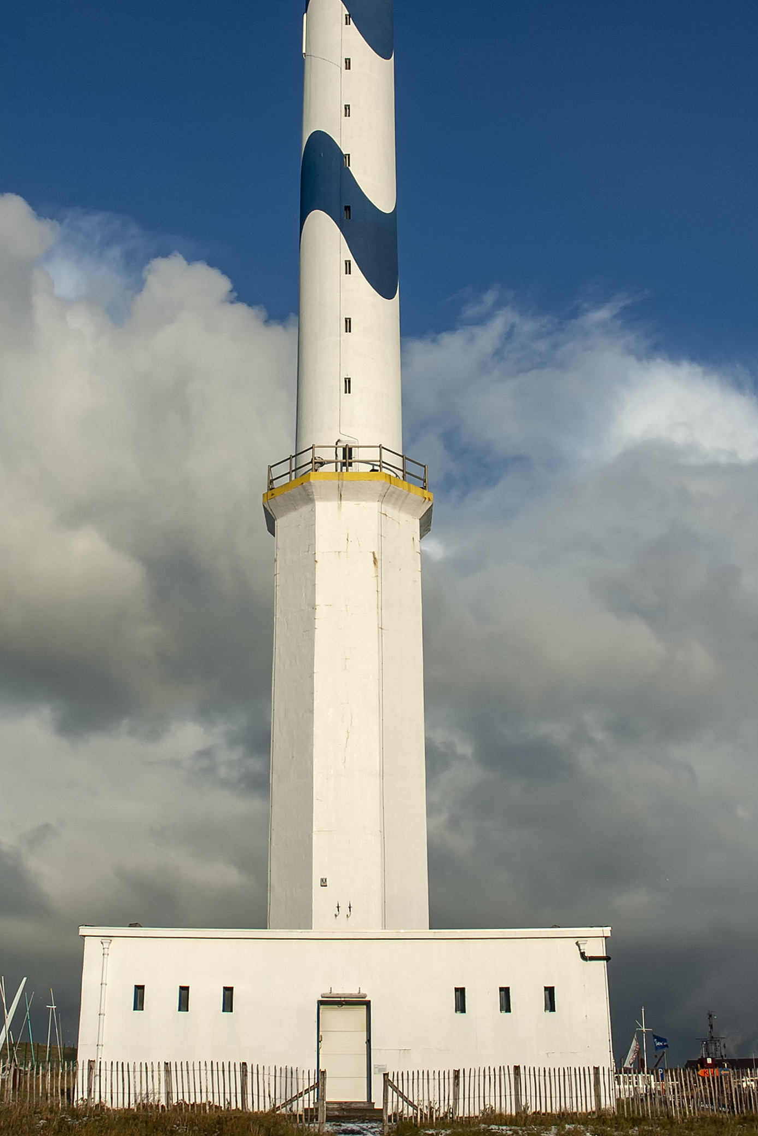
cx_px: 372
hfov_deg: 34.2
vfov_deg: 49.3
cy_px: 465
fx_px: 1231
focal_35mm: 39
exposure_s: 1/200
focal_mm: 18
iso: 200
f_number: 14
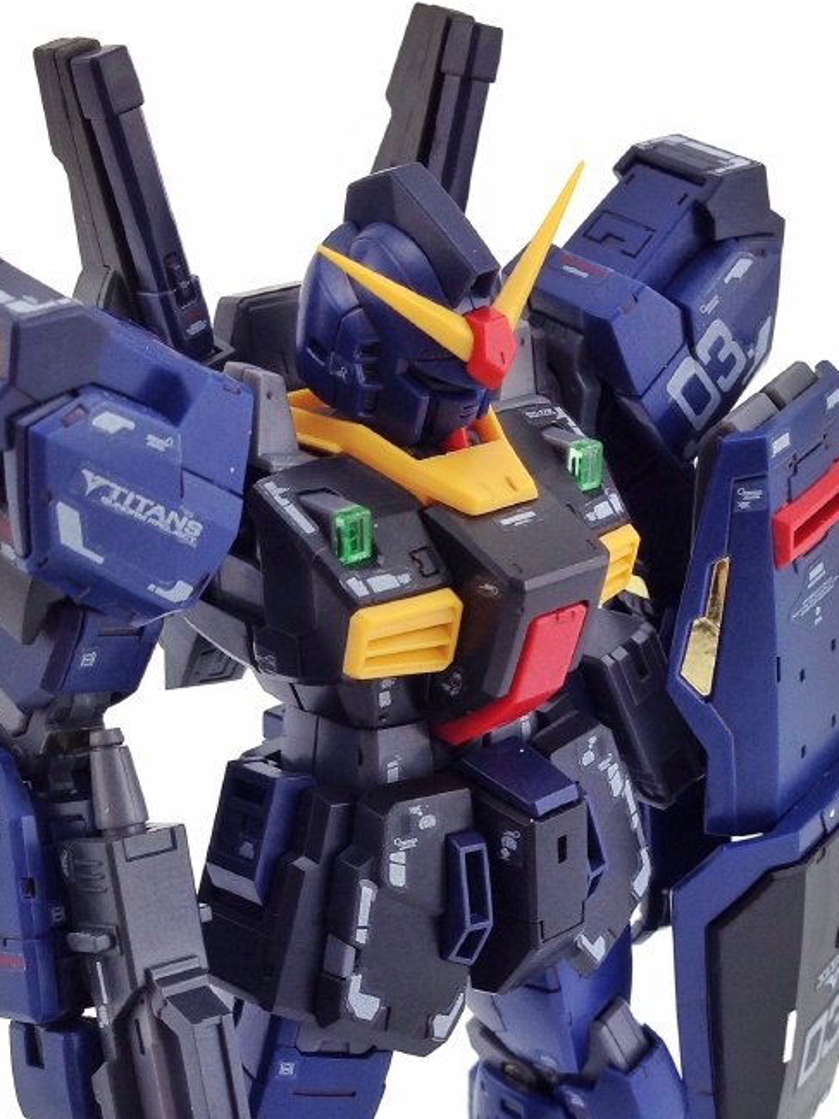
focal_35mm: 61
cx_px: 410
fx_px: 1971
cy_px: 926
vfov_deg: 30.7
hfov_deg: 24.0
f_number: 2.4
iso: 50
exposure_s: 1/196
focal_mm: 4.12
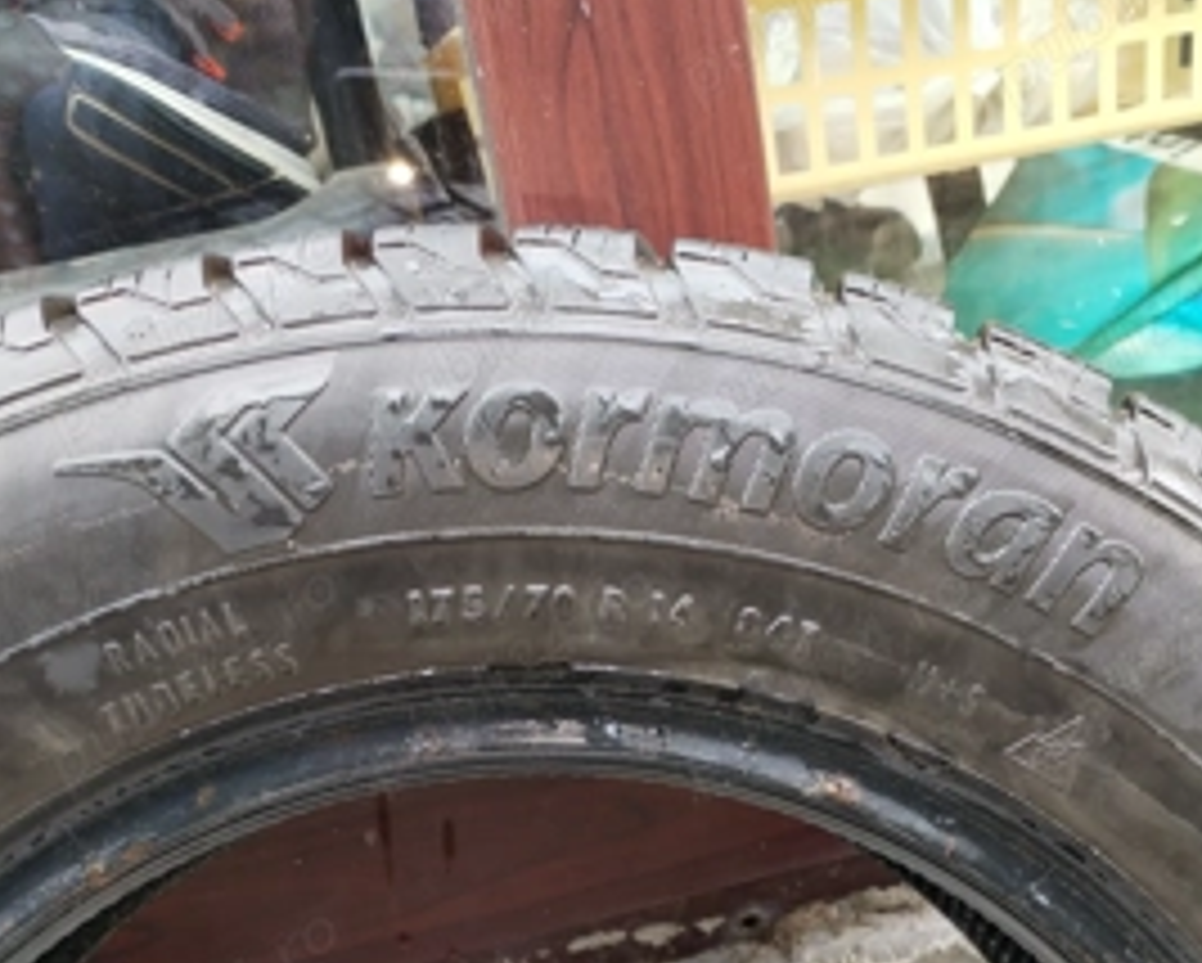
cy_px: 752
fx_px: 1353
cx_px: 666
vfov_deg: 38.0
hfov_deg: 47.8
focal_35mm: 38
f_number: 1.8
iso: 370
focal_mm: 4.75
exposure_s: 1/50
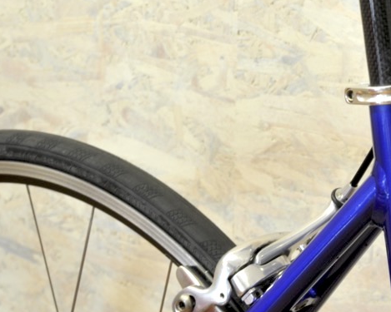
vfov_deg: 14.1
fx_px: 1250
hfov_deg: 17.3
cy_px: 7
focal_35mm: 108
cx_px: 417
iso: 800
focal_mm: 45
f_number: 11
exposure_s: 1/2
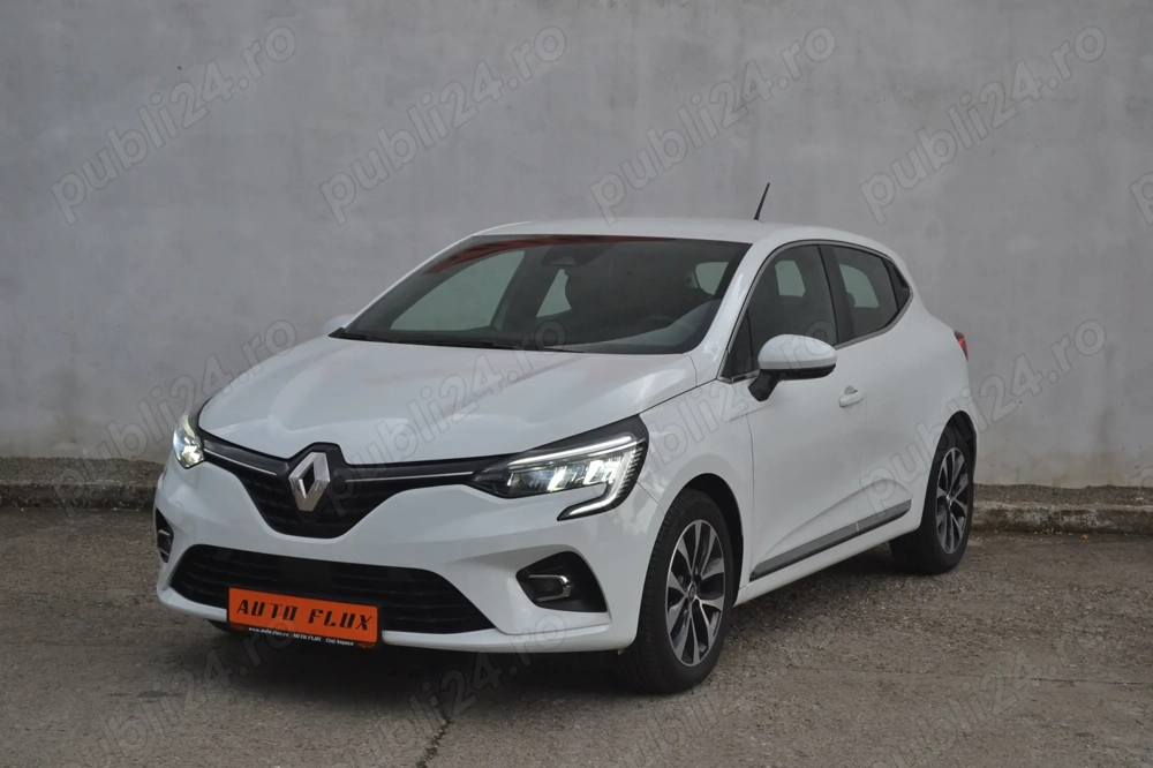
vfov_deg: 22.6
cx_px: 576
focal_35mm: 60
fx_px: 1921
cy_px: 384
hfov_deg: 33.4
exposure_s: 1/125
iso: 200
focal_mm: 40
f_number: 5.6
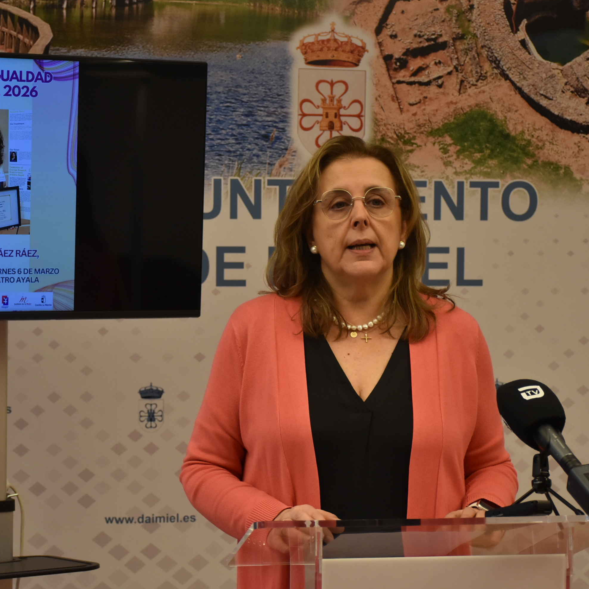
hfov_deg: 20.0
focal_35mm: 87
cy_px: 293
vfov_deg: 20.0
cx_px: 260
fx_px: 1668
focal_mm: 45
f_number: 4.5
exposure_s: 1/125
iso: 800
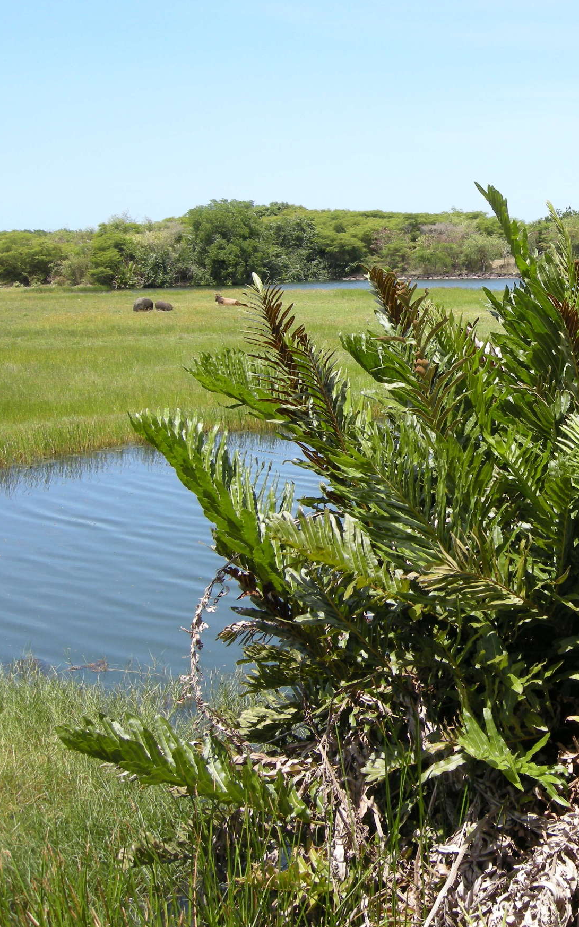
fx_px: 1288
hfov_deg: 23.9
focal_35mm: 51
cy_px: 451
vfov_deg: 39.6
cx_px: 623
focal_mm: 7.5
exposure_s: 1/175
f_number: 4.8
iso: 64
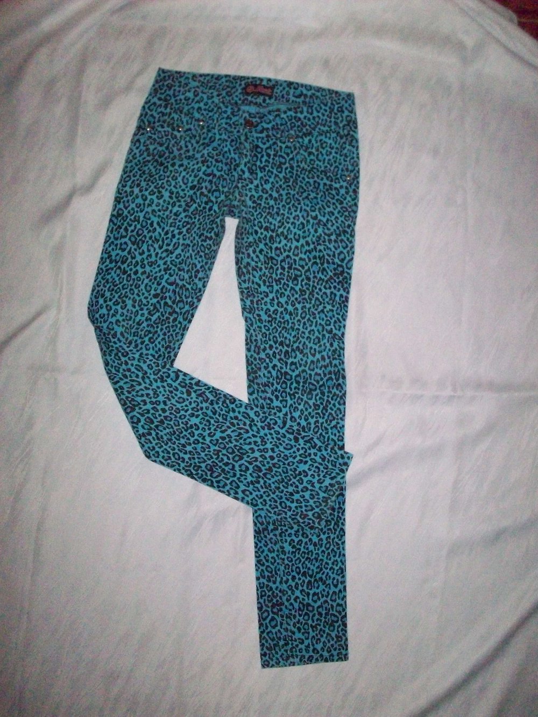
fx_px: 767
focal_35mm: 37
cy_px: 358
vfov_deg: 50.1
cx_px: 269
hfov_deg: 38.7
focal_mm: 6.2
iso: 800
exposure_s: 1/128
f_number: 2.8
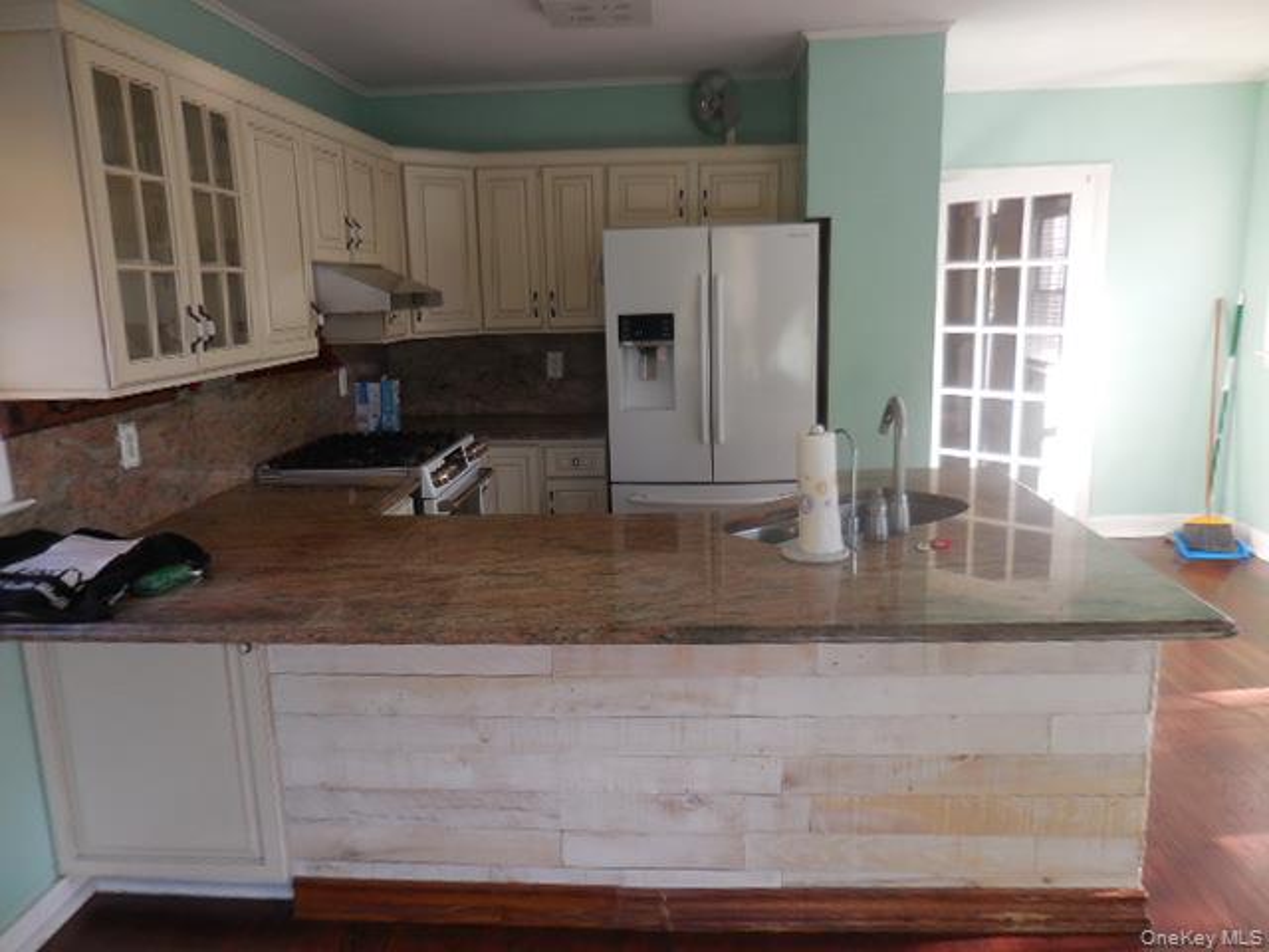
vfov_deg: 54.9
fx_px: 916
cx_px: 634
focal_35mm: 25
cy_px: 476
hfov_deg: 69.4
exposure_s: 1/40
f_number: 3.3
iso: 125
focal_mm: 4.5
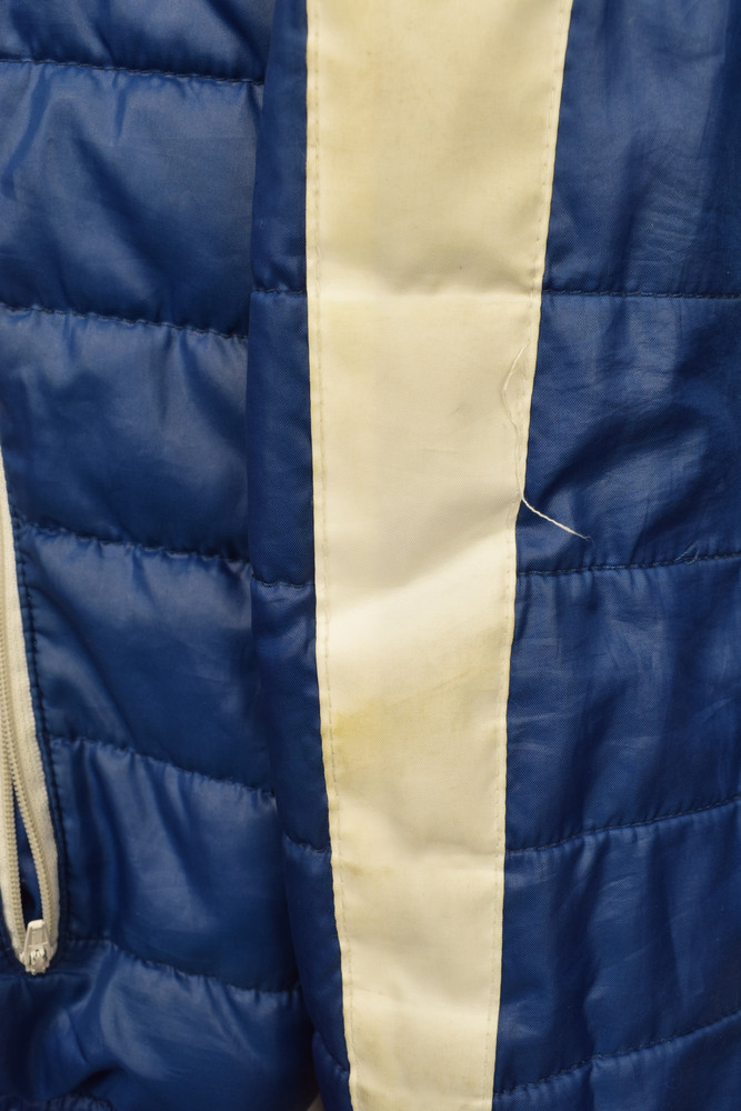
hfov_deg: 38.4
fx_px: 1065
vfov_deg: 55.1
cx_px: 370
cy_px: 556
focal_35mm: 34
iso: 400
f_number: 11
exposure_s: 1/40
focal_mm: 23
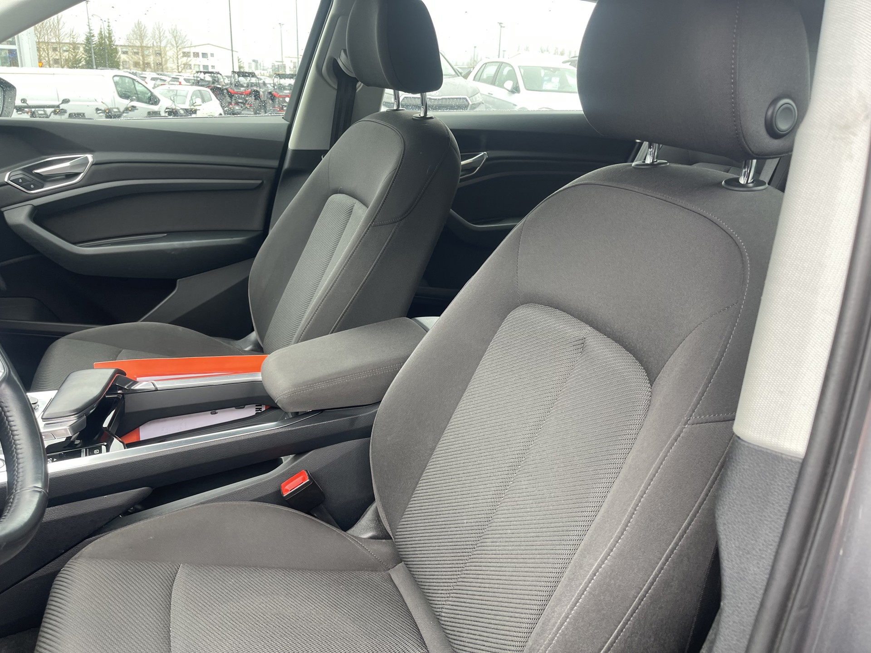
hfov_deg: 69.4
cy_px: 326
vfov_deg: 54.9
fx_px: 629
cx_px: 436
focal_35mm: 25
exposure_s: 1/121
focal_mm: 5.1
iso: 50
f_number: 1.6
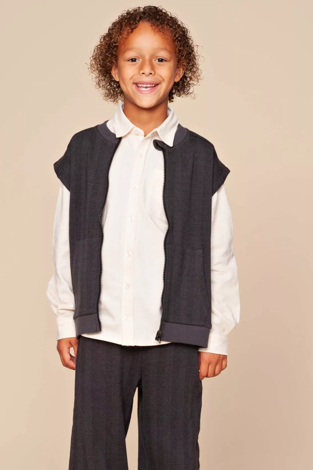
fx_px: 1685
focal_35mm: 129
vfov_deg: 15.9
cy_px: 308
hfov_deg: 10.6
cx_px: 164
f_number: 10
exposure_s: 1/125
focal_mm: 85
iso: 250
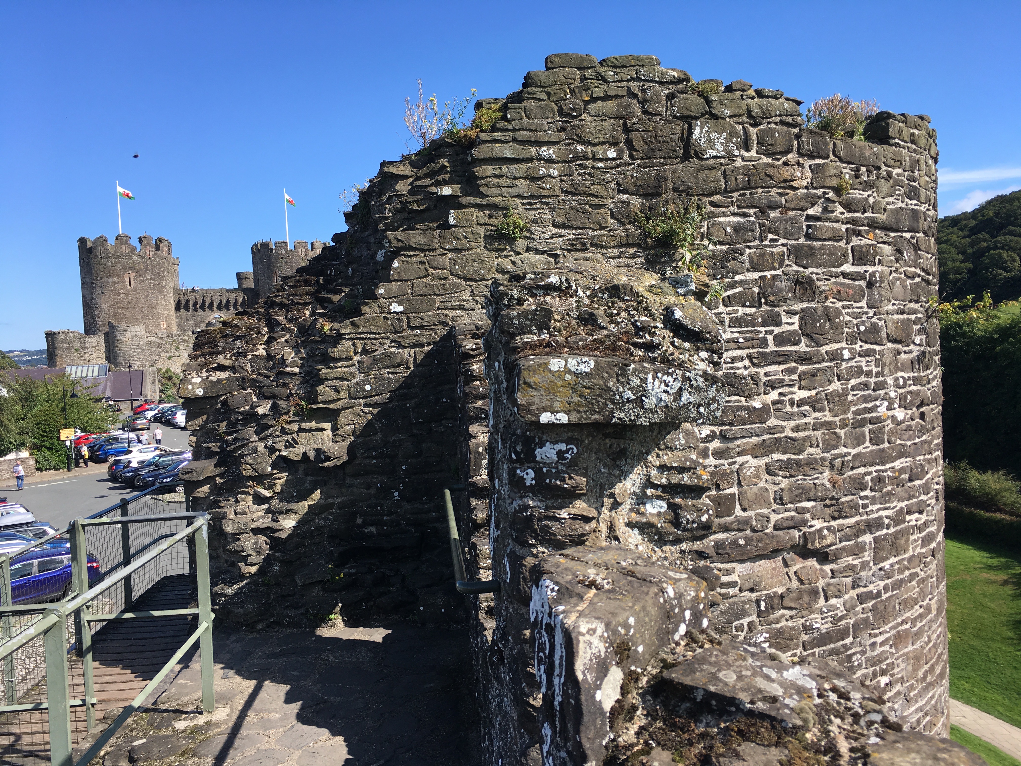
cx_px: 510
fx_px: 855
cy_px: 383
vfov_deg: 48.2
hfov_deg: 61.7
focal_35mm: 29
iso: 25
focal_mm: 4.15
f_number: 2.2
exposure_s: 1/1083
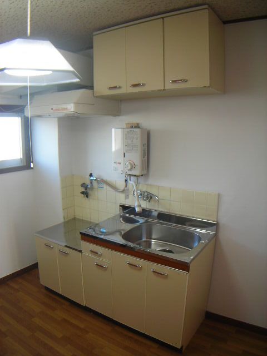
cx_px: 134
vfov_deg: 49.0
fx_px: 391
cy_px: 178
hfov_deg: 37.7
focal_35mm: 38
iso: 50
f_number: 3.2
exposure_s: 1/21
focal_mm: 6.3
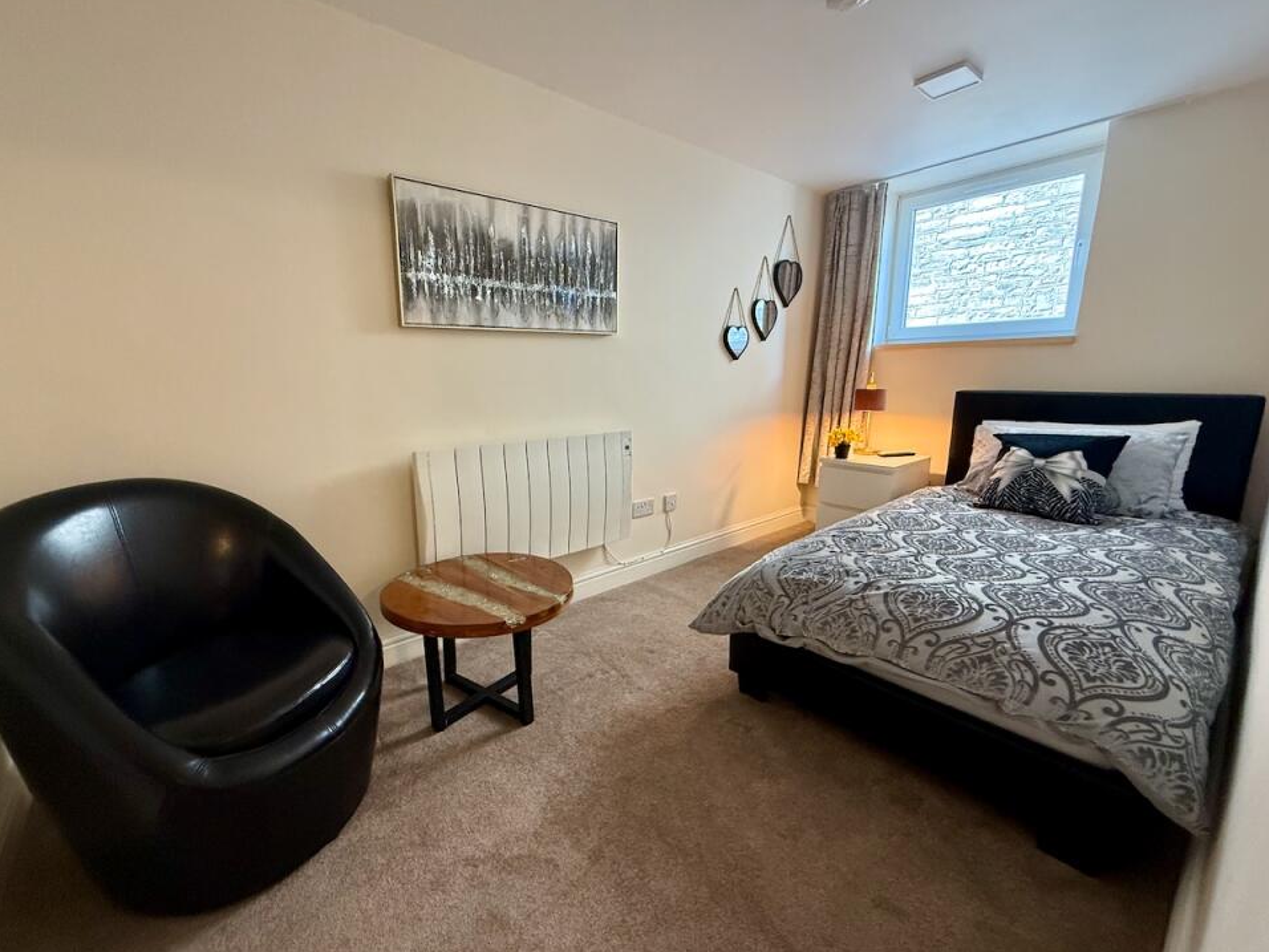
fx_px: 550
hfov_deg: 98.0
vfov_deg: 81.7
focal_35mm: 15
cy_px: 477
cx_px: 591
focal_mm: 2.22
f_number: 2.2
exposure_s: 1/100
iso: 320
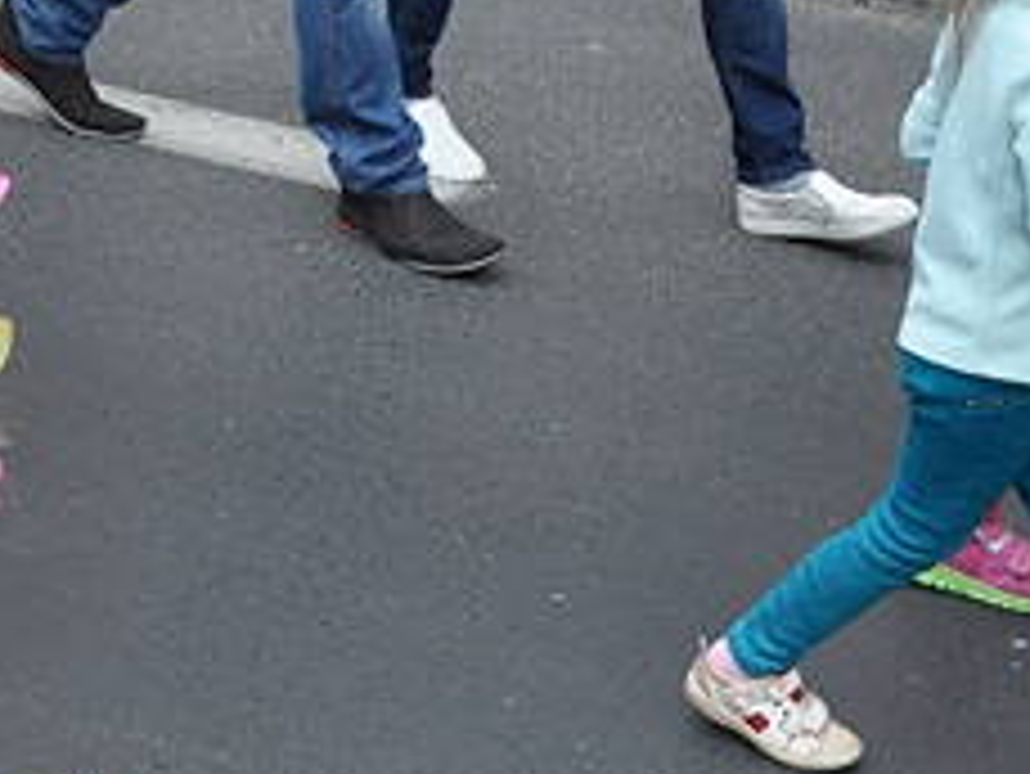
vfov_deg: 10.9
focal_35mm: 134
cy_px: -119
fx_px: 3983
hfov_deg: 13.4
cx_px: -756
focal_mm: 25
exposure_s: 1/800
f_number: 11
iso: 1250
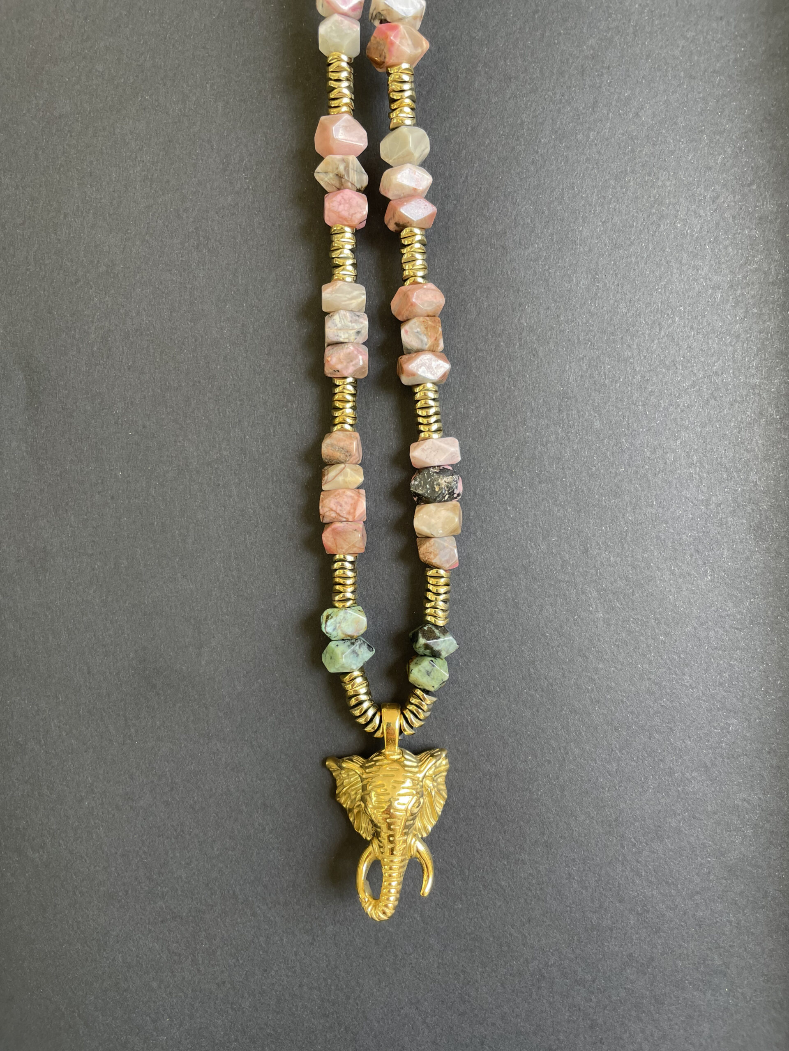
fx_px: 790
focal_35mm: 26
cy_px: 526
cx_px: 394
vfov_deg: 67.3
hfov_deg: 53.1
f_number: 1.6
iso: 64
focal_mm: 4.2
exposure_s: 1/121
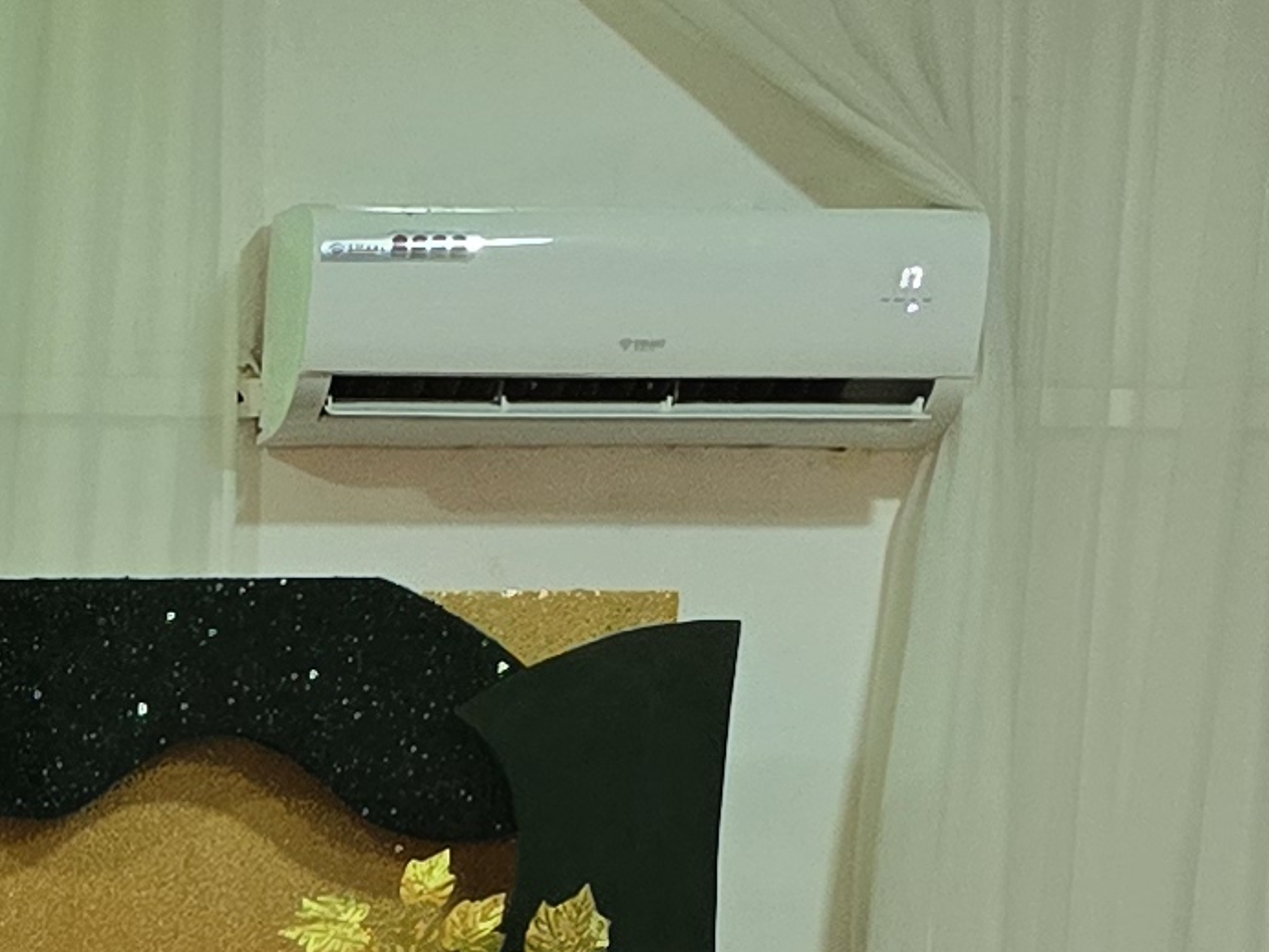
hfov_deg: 13.6
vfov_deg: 9.7
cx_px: -864
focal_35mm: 133
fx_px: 4876
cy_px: 2370
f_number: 1.7
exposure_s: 1/100
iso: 320
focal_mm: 6.3
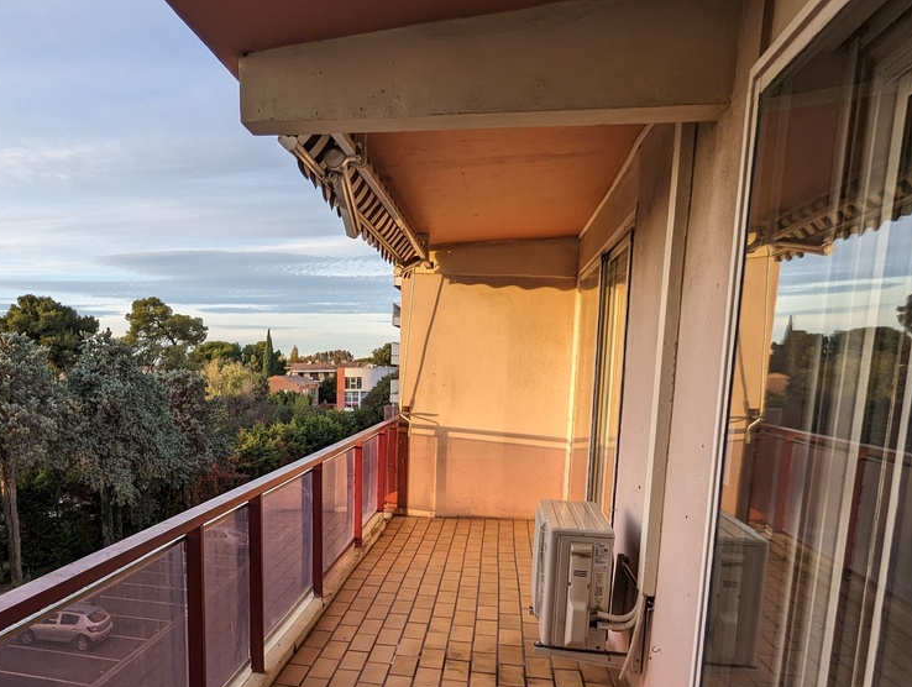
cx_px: 268
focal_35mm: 26
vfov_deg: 51.6
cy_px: 488
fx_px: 686
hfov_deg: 64.5
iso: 50
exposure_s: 1/219
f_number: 2.2
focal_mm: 2.35
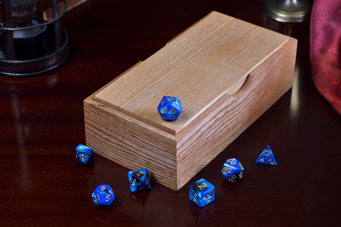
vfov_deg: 18.2
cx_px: 170
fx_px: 710
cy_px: 114
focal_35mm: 75
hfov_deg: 27.0
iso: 200
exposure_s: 1/30
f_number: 7.1
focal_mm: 50
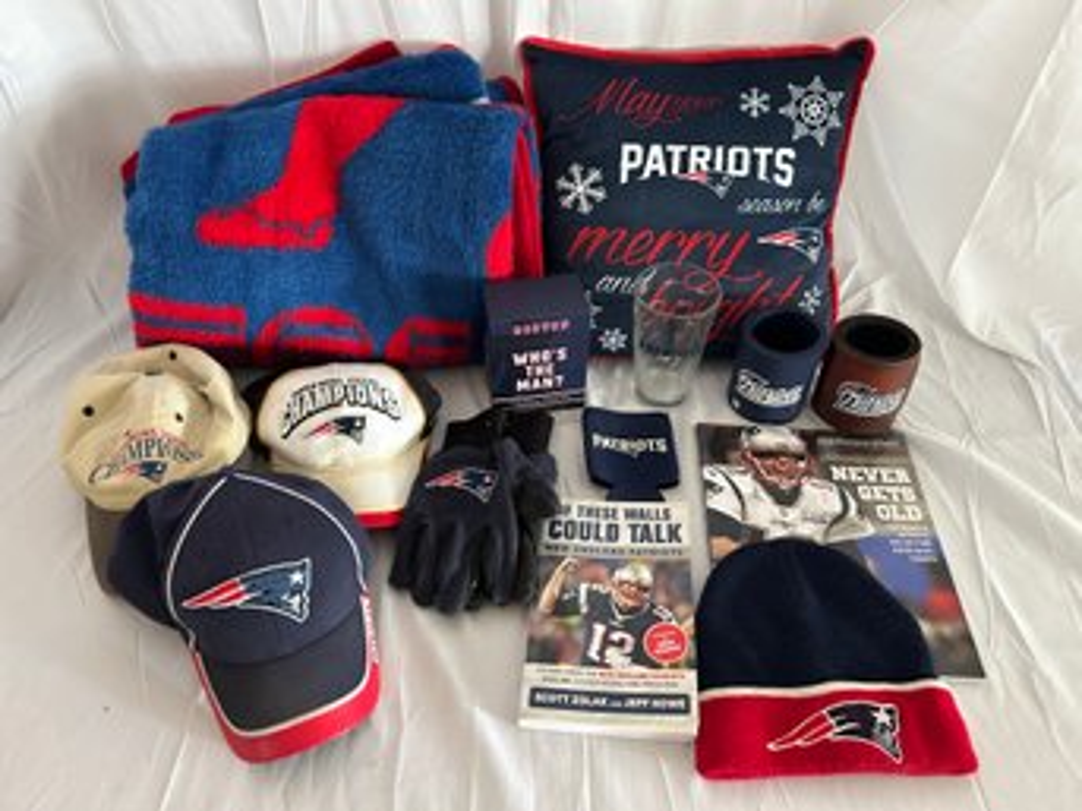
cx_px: 541
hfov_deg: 67.3
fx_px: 812
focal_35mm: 26
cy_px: 406
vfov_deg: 53.0
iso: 400
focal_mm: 5.7
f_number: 1.5
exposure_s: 1/40
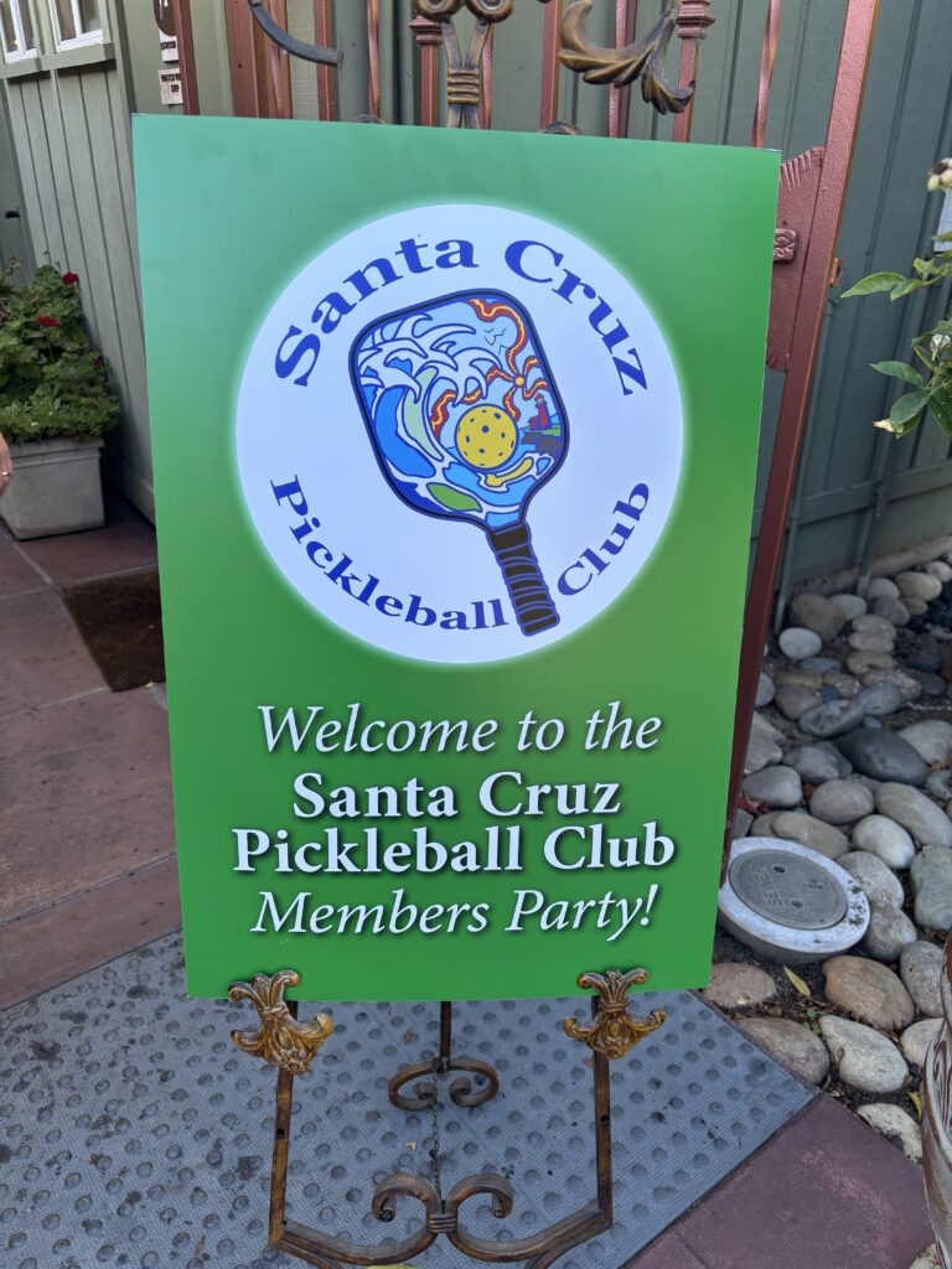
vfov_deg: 67.3
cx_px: 476
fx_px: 953
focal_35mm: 26
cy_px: 634
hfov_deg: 53.1
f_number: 1.6
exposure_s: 1/202
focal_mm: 5.96
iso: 40
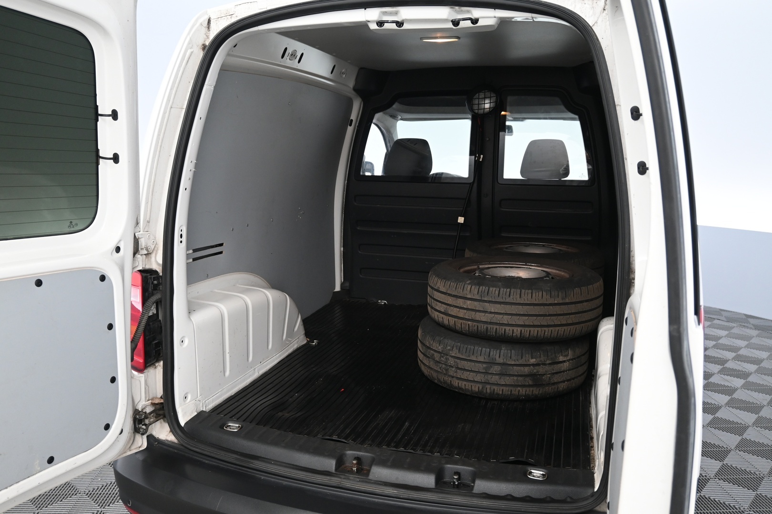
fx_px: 627
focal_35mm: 29
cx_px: 386
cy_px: 257
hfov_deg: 63.2
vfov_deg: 44.6
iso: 800
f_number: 3.8
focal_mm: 19.5
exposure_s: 1/30
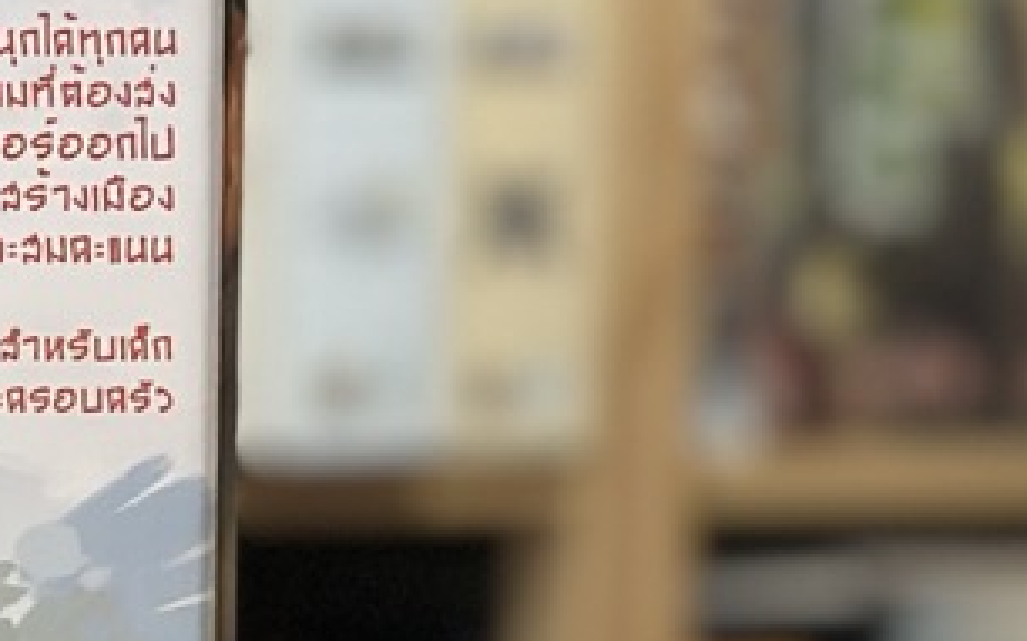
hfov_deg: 9.3
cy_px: 980
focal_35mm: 213
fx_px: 5959
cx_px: -963
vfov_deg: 6.1
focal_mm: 6.86
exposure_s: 1/50
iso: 250
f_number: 1.78
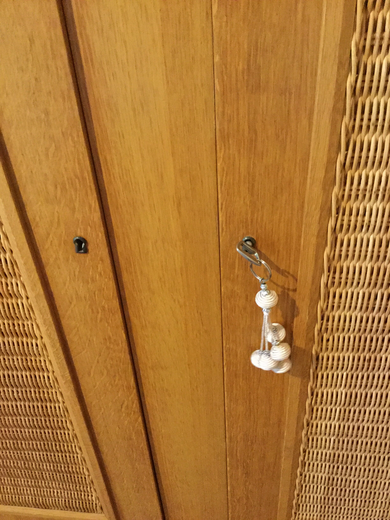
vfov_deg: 58.4
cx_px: 195
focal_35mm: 31
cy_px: 260
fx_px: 466
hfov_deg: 45.4
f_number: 2.4
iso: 320
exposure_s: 1/17
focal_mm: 3.3
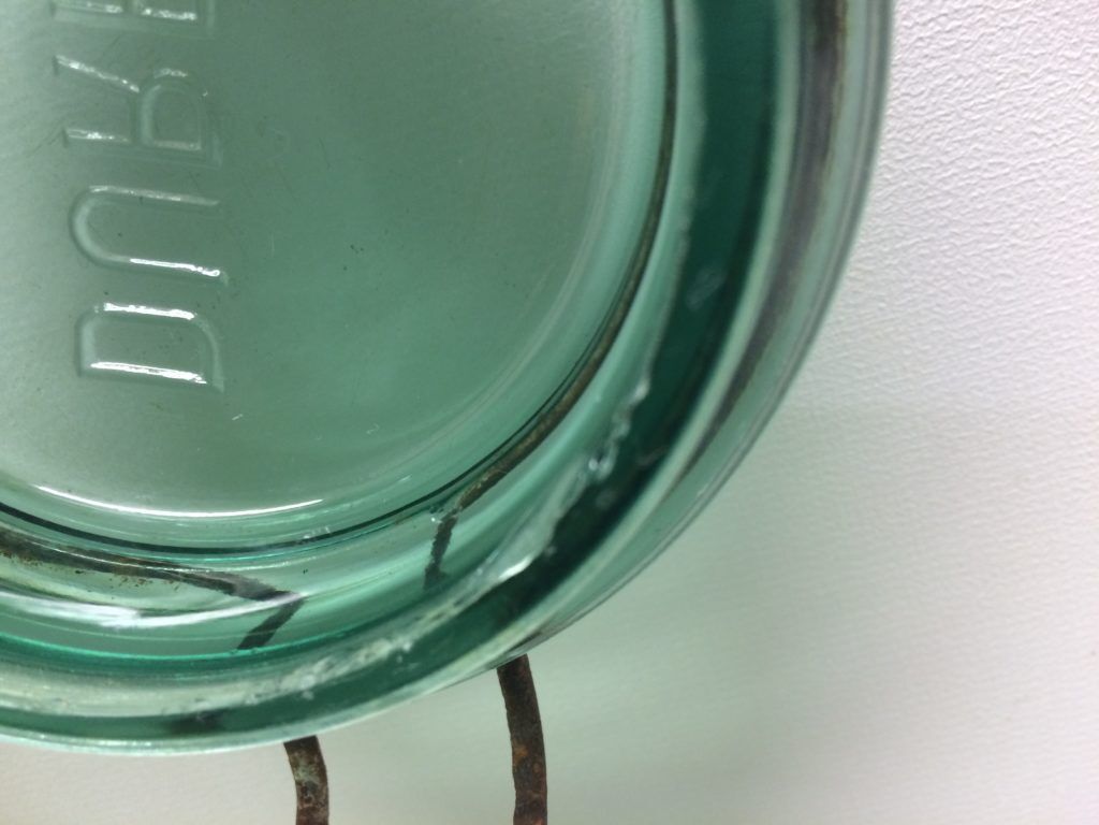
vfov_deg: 48.2
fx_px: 921
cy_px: 412
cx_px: 550
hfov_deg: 61.7
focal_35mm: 29
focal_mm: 4.15
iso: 125
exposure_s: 1/33
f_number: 2.2
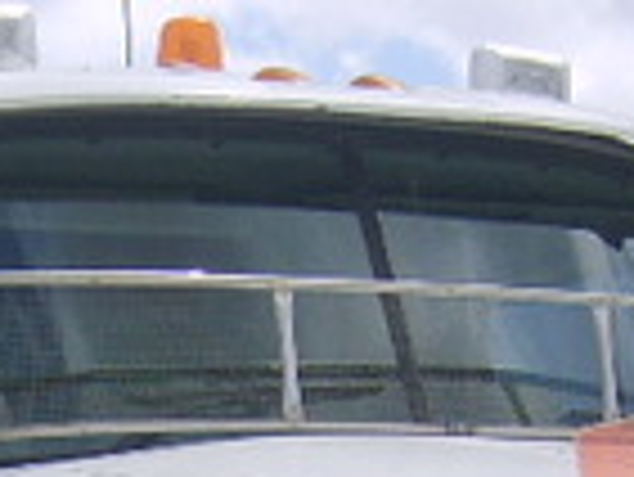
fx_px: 3630
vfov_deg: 7.3
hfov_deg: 9.9
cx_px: -27
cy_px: 918
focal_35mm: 198
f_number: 7.1
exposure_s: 1/250
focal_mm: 5.8
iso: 50
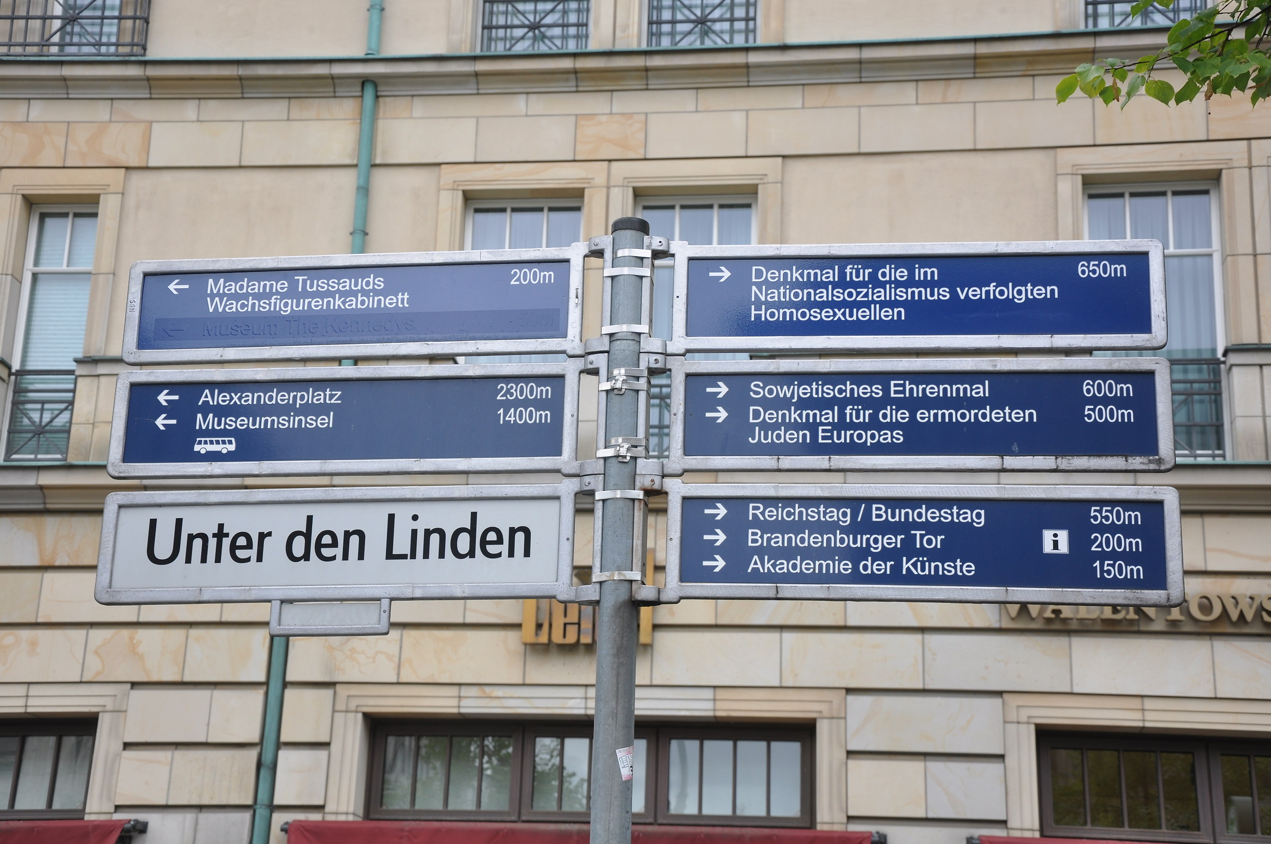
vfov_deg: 23.7
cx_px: 636
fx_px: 2010
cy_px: 422
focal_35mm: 57
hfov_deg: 35.1
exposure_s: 1/160
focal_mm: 38
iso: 200
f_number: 6.3
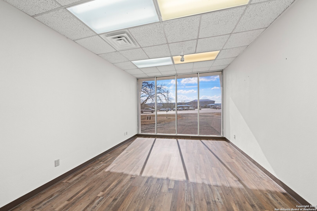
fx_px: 106
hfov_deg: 112.6
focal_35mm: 12
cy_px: 106
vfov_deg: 90.0
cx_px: 158
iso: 100
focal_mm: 12
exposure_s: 1/3
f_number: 6.3
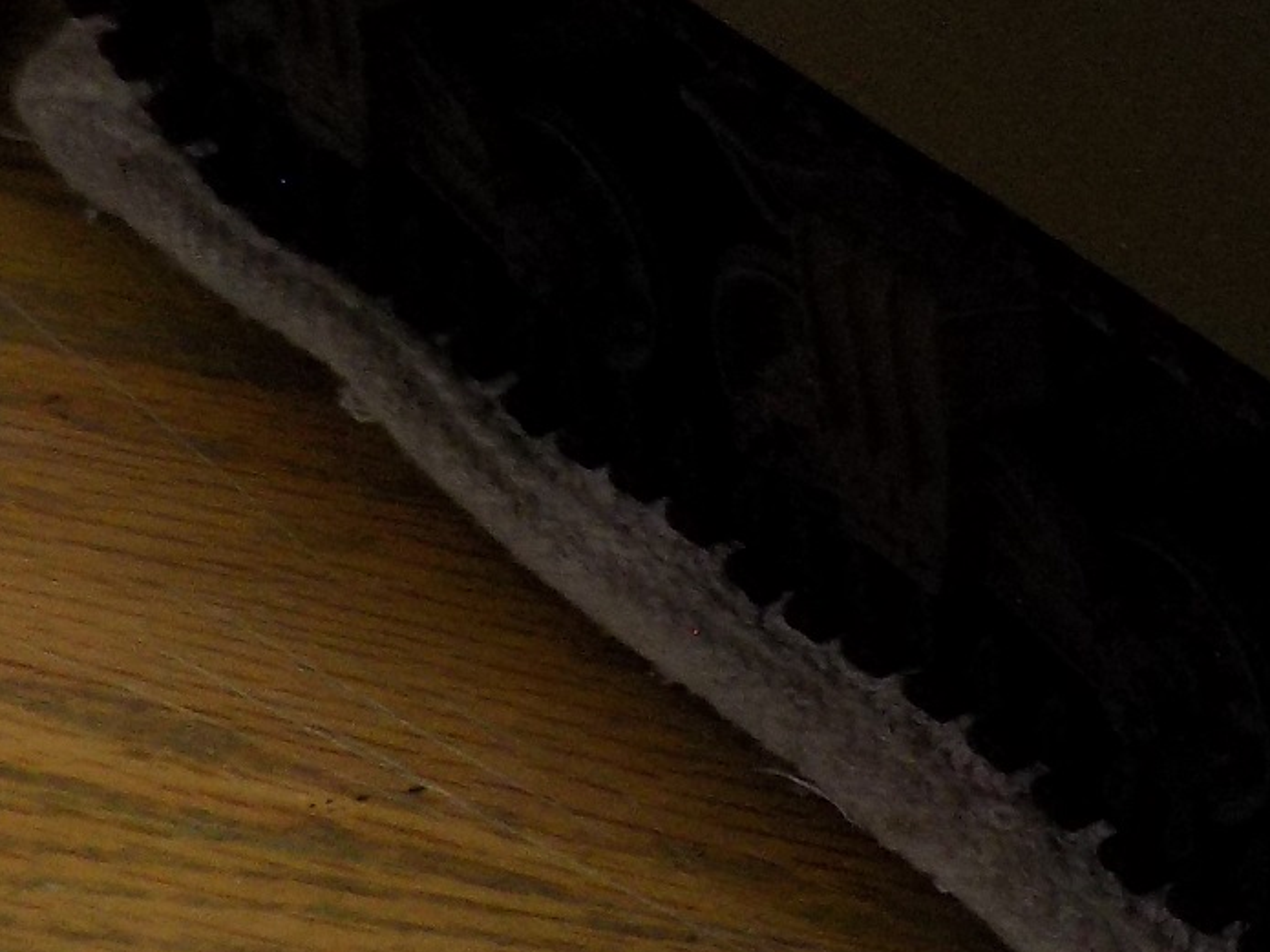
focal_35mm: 126
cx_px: 2193
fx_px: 4622
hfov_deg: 14.1
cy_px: -179
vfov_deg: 11.5
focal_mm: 6.1
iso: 140
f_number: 3.4
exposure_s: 1/30
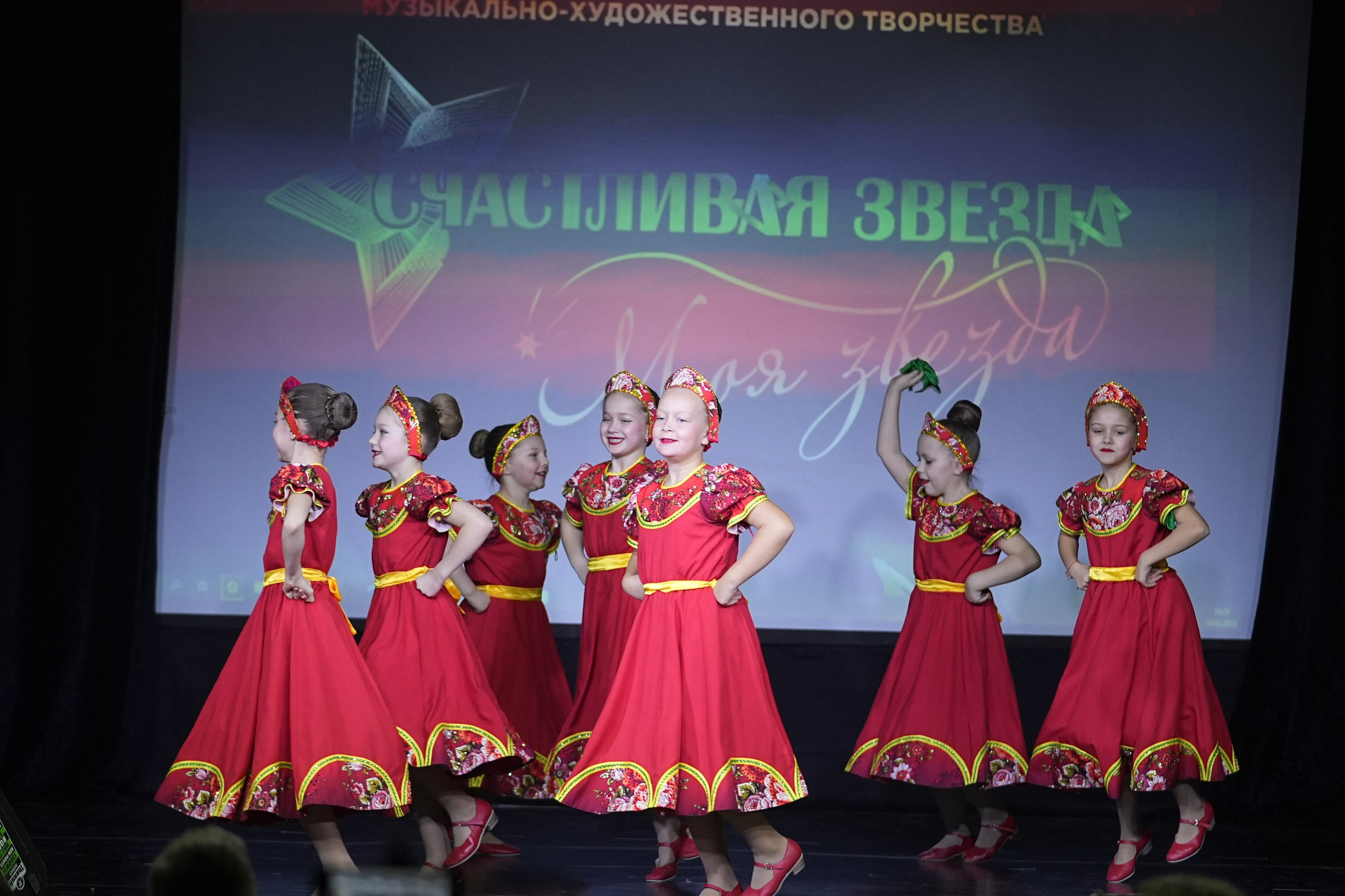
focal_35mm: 175
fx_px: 6538
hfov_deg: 11.7
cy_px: 448
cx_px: 672
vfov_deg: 7.8
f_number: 2.8
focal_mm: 117
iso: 2000
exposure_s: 1/400
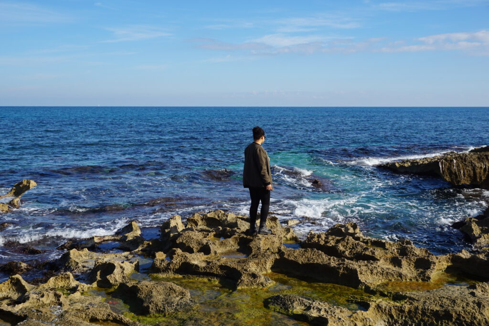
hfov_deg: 47.9
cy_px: 163
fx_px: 550
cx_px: 244
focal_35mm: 40
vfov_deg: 33.0
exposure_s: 1/160
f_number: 11
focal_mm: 27
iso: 100
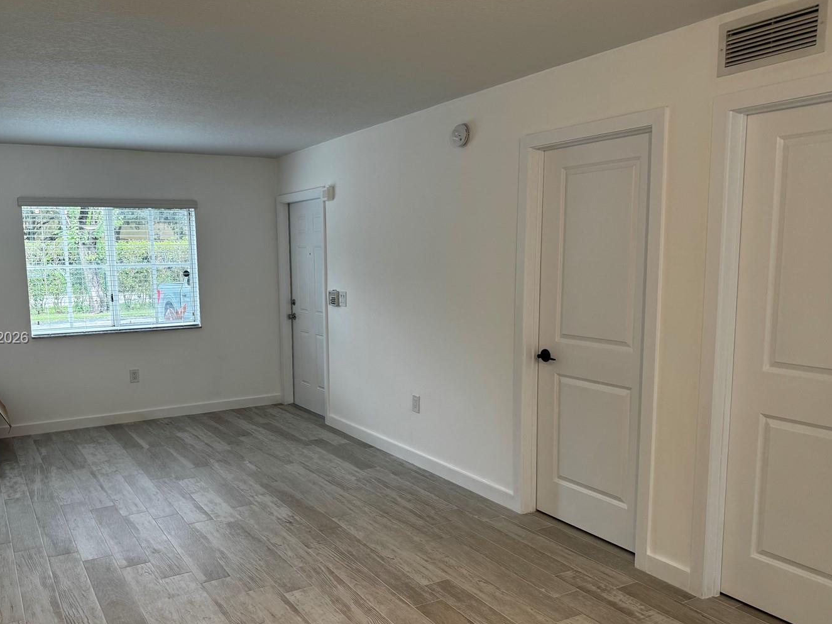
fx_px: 697
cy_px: 339
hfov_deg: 61.2
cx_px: 336
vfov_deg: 48.2
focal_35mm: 29
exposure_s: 1/120
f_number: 1.78
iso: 125
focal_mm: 6.76
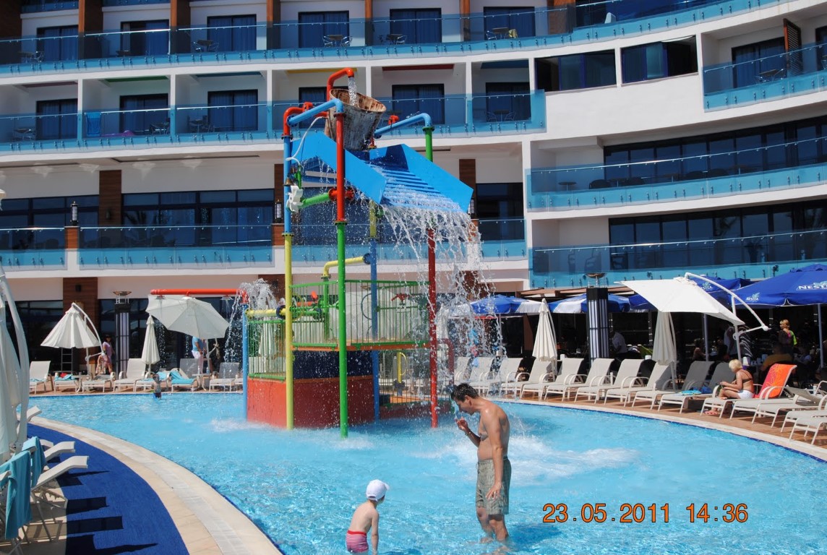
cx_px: 414
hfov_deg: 53.0
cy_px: 278
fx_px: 829
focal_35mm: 36
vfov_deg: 37.0
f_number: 9
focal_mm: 24
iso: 100
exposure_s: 1/320
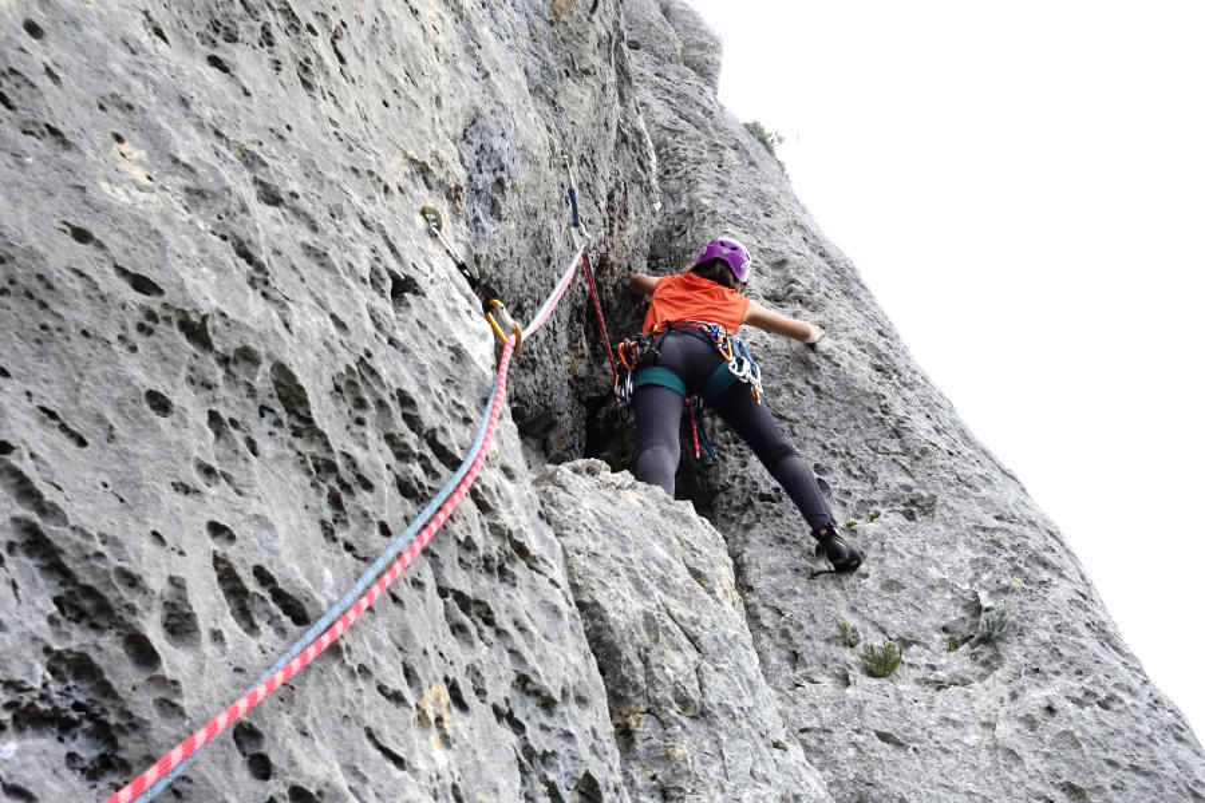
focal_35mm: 38
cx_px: 602
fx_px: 1272
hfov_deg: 50.7
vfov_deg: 35.1
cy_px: 402
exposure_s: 1/1250
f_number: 5
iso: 640
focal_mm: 13.9
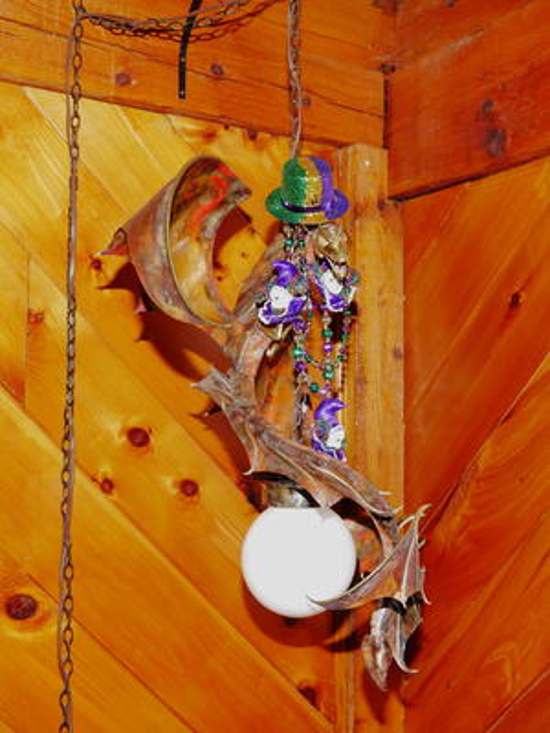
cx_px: 275
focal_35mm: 30
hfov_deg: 46.8
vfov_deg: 60.0
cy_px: 366
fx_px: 636
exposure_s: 1/60
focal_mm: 15
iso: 200
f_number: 4.1
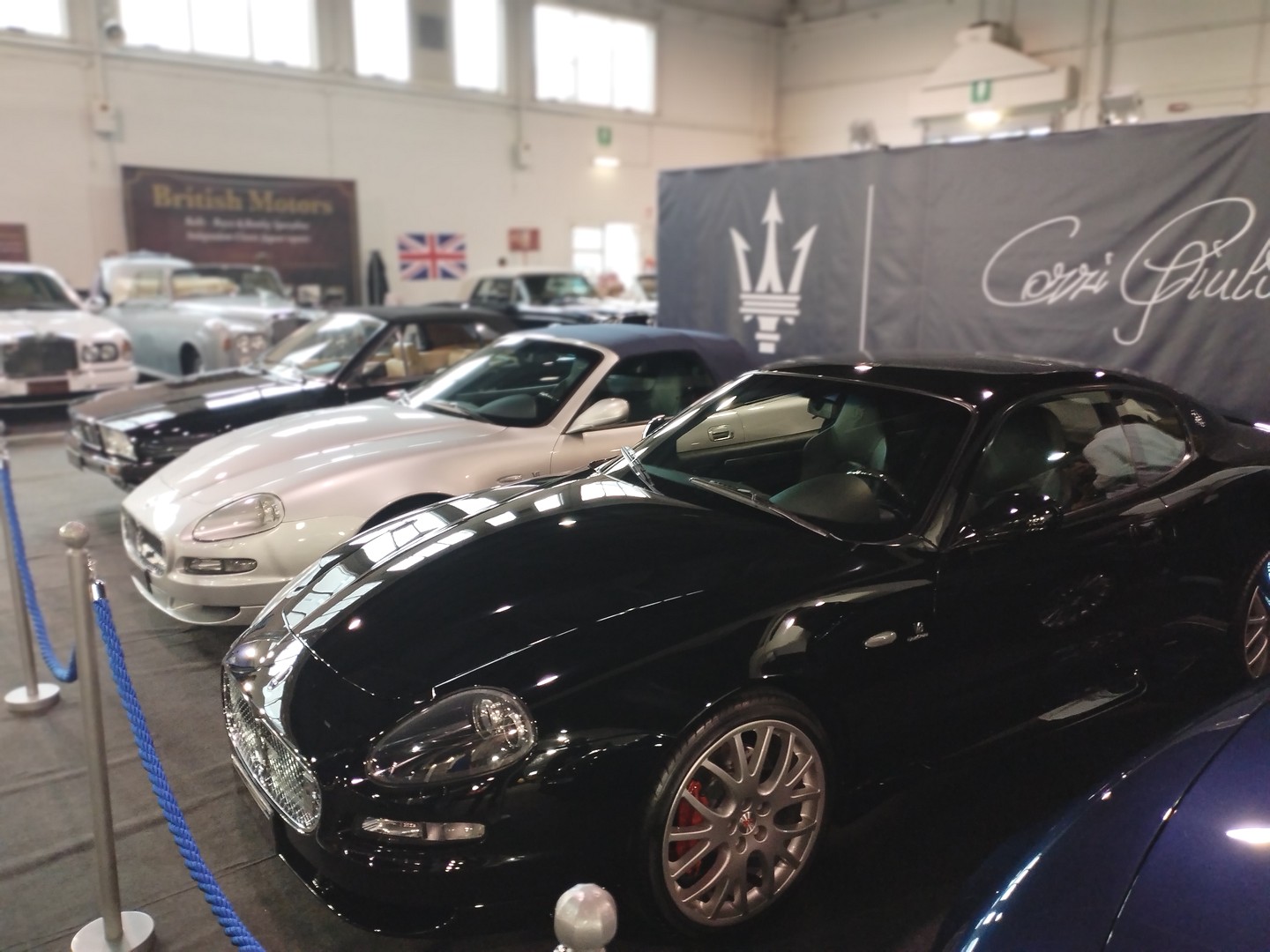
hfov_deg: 69.4
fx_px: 917
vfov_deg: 54.9
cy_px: 476
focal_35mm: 25
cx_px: 635
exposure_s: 1/20
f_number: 4
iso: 217
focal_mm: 2.02
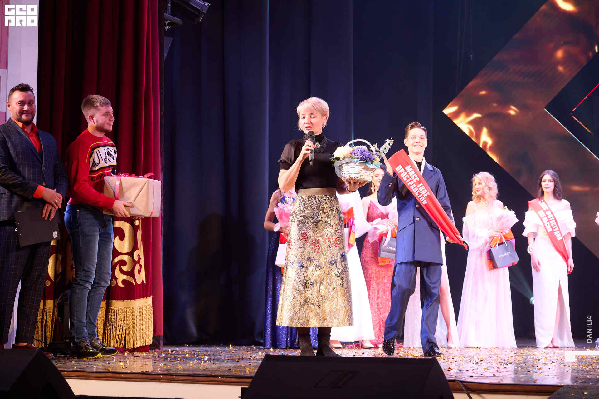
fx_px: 1264
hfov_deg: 26.7
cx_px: 300
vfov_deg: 17.9
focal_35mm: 76
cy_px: 200
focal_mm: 76
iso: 1600
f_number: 5.6
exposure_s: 1/160
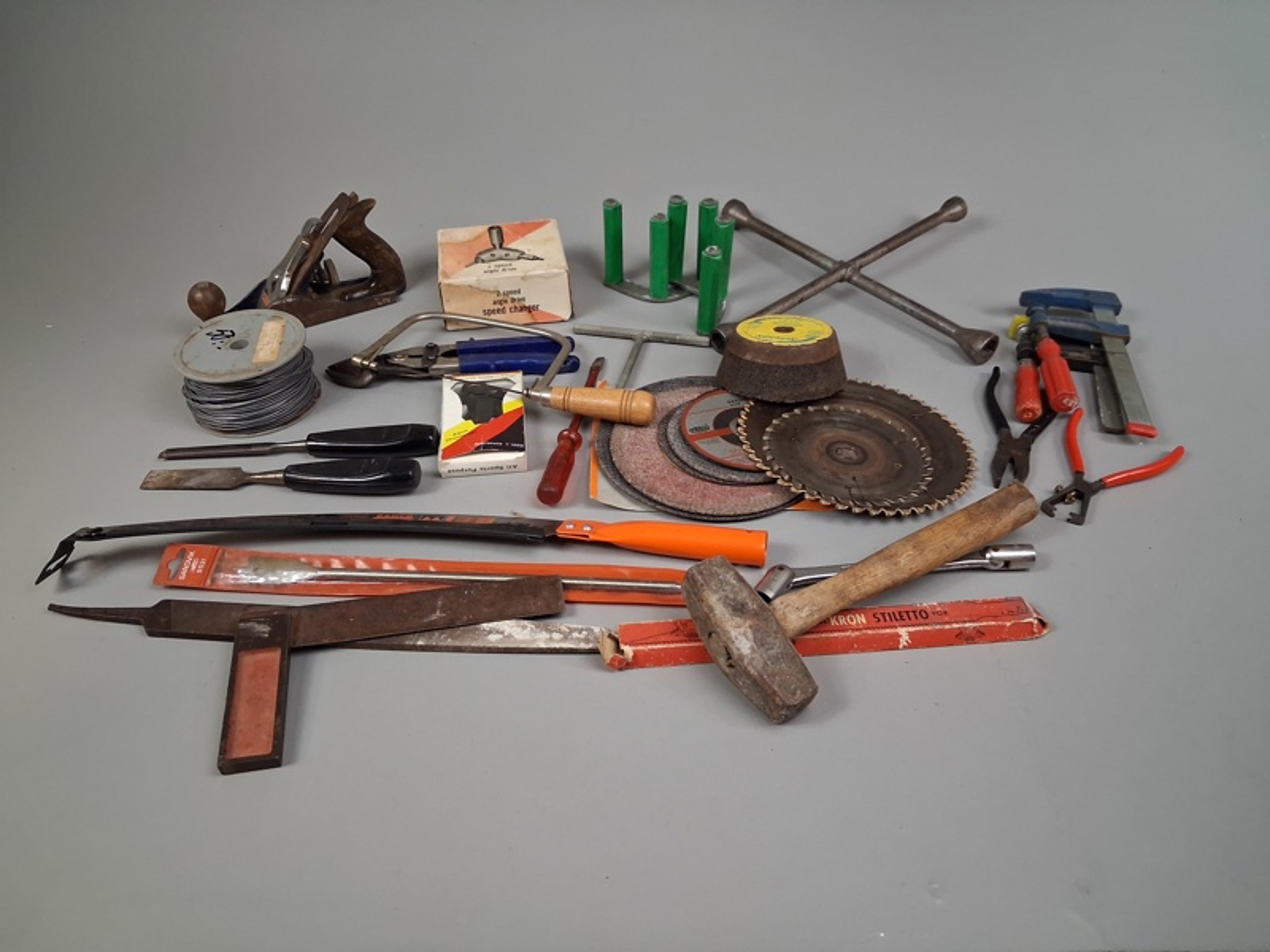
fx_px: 991
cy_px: 476
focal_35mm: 27
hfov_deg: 65.3
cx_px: 635
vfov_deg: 51.4
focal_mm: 4
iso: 400
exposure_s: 1/100
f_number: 1.8
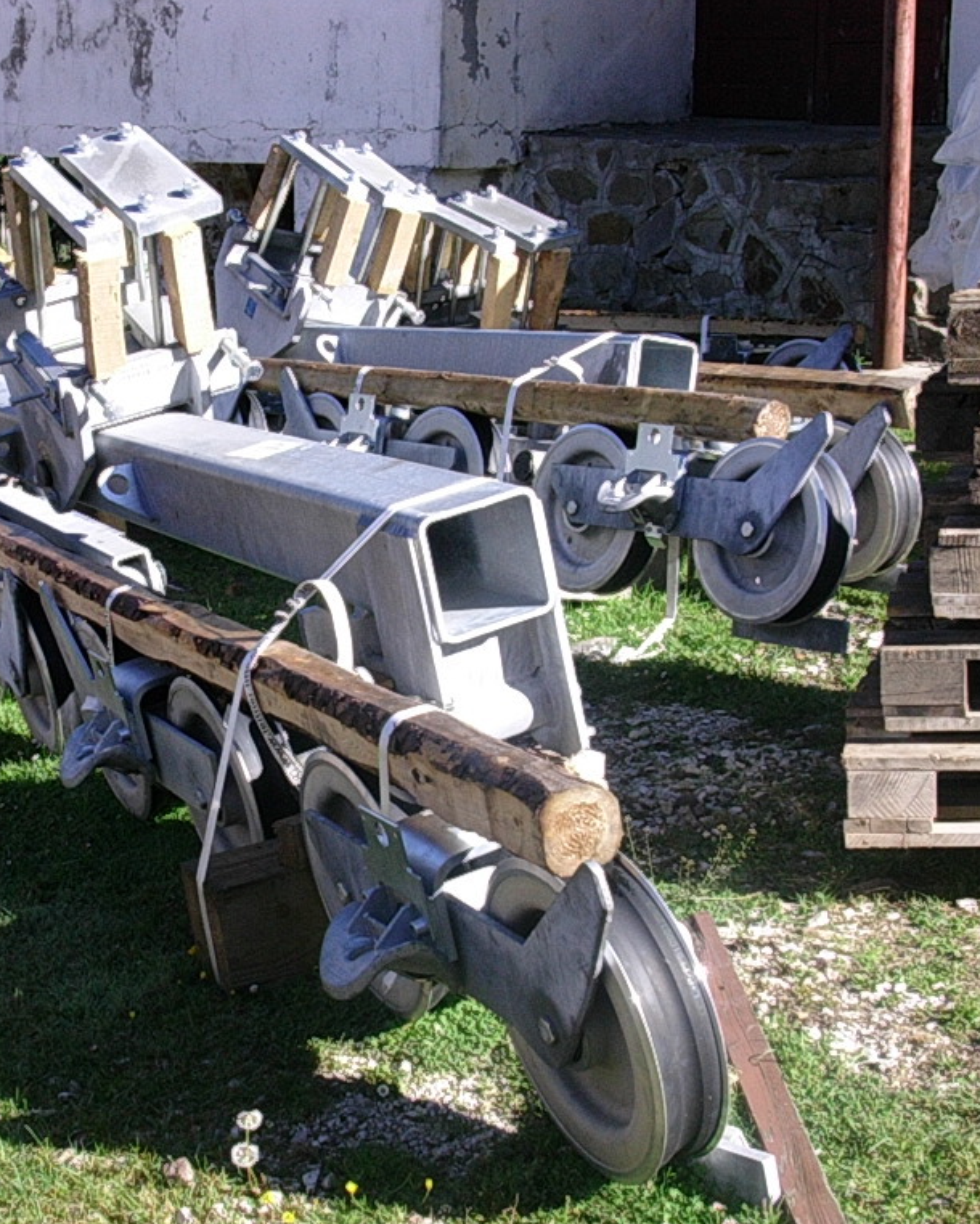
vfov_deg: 31.9
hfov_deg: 25.6
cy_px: 615
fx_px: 2138
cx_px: 294
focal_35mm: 59
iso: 70
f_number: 5.8
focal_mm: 6.7
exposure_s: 1/144
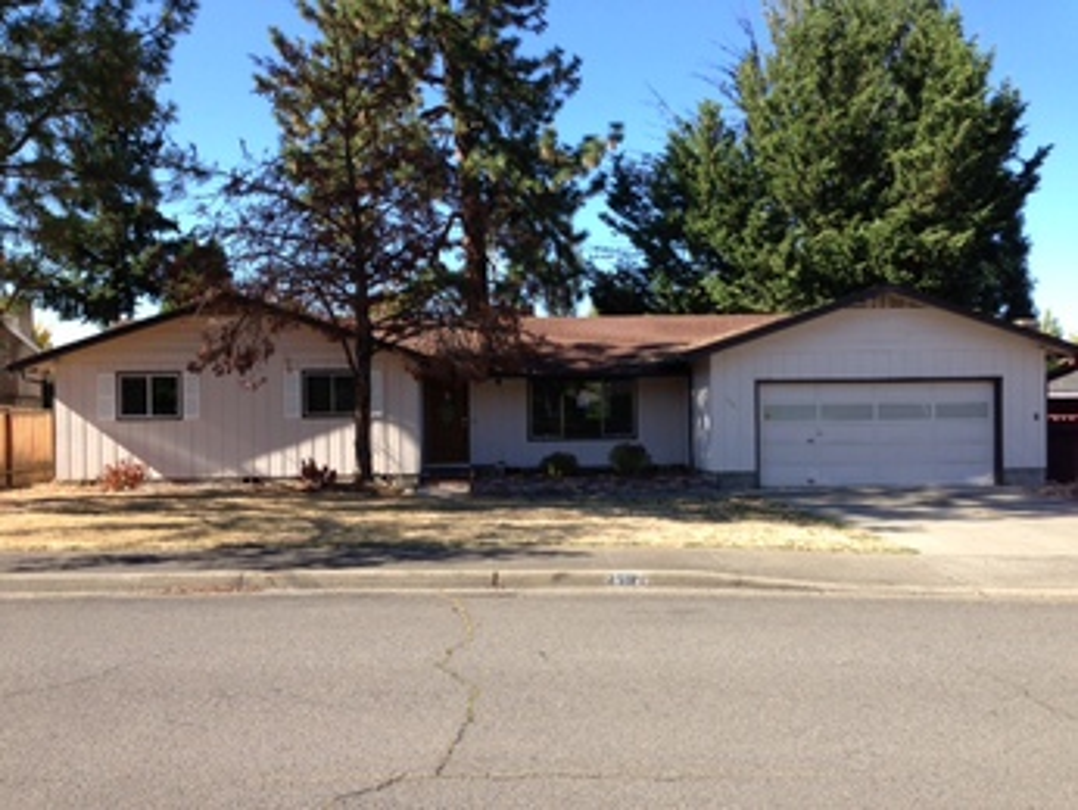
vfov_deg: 43.0
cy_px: 405
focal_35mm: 33
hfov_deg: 55.3
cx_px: 539
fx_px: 1028
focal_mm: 4.13
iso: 50
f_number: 2.4
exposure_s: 1/547
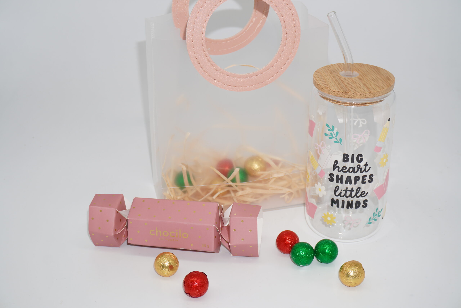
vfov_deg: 25.8
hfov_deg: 37.8
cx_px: 230
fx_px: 672
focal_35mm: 52
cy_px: 154
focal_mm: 35
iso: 100
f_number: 7.1
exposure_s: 1/125
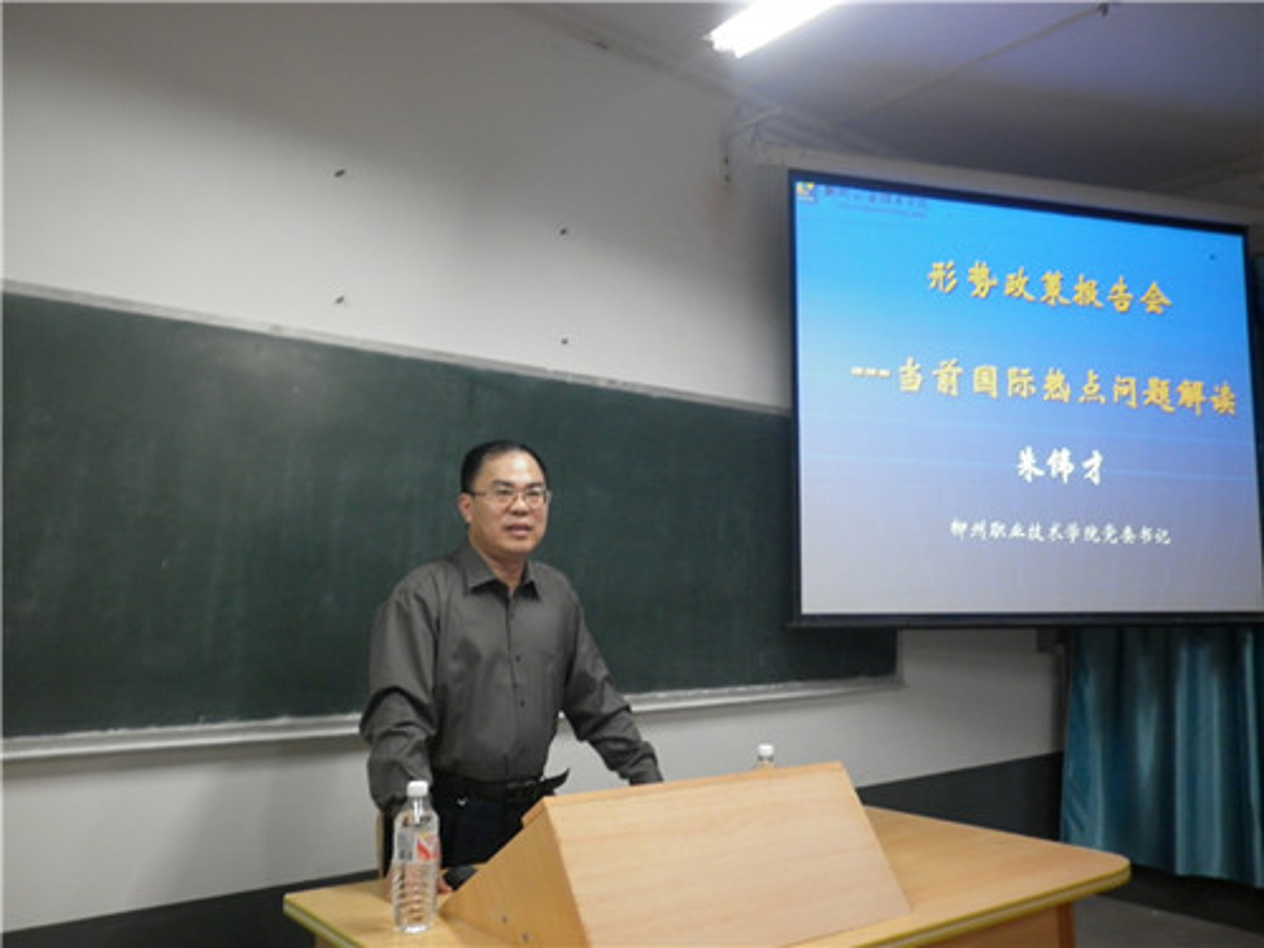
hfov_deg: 61.7
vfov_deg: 48.2
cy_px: 474
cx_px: 632
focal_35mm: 29
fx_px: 1059
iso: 200
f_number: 2.8
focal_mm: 5.3
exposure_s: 1/15
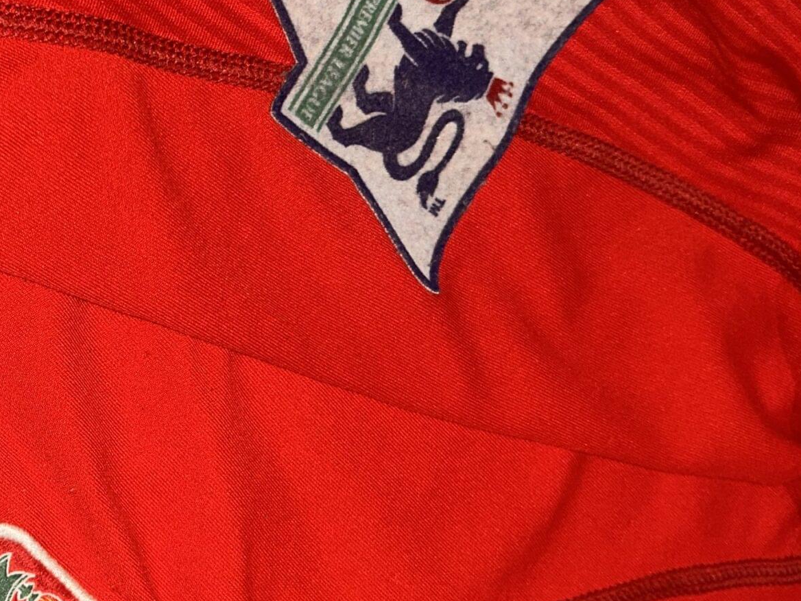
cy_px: 332
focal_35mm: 57
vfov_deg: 25.6
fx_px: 1319
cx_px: 107
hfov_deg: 32.4
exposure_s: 1/66
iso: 50
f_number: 1.5
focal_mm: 5.7
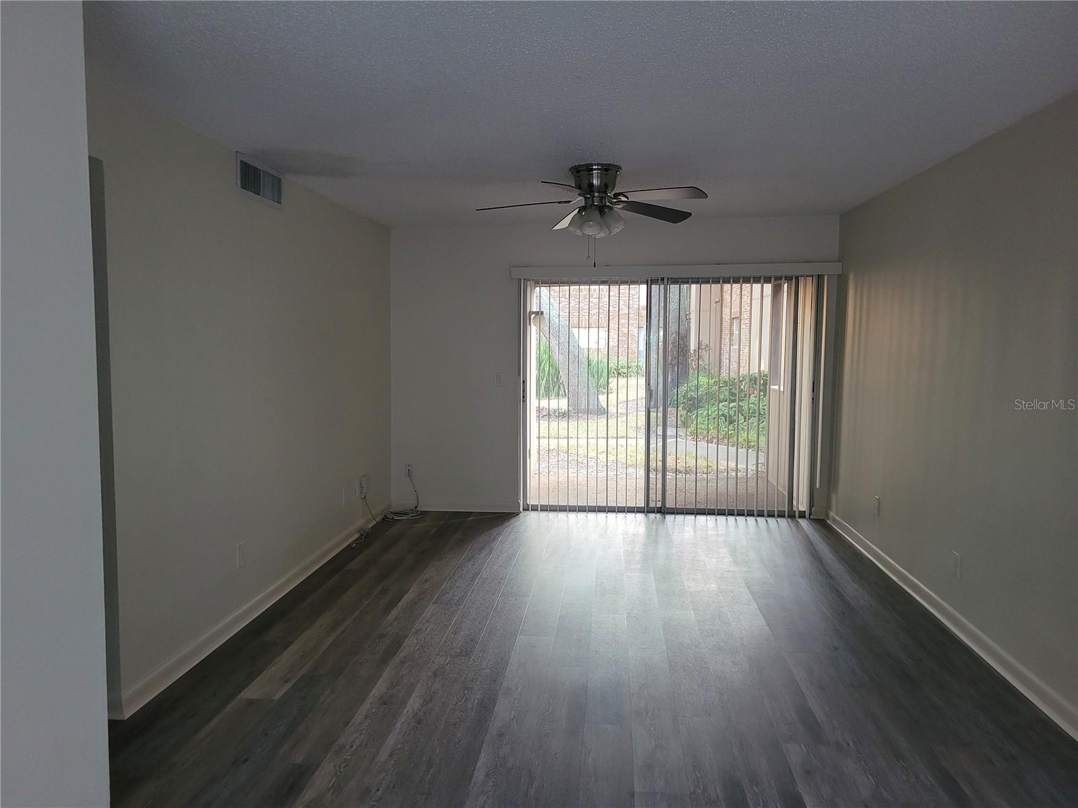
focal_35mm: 26
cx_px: 539
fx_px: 810
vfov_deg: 53.1
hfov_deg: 67.3
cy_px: 404
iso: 320
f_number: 1.8
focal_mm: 5.4
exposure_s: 1/40
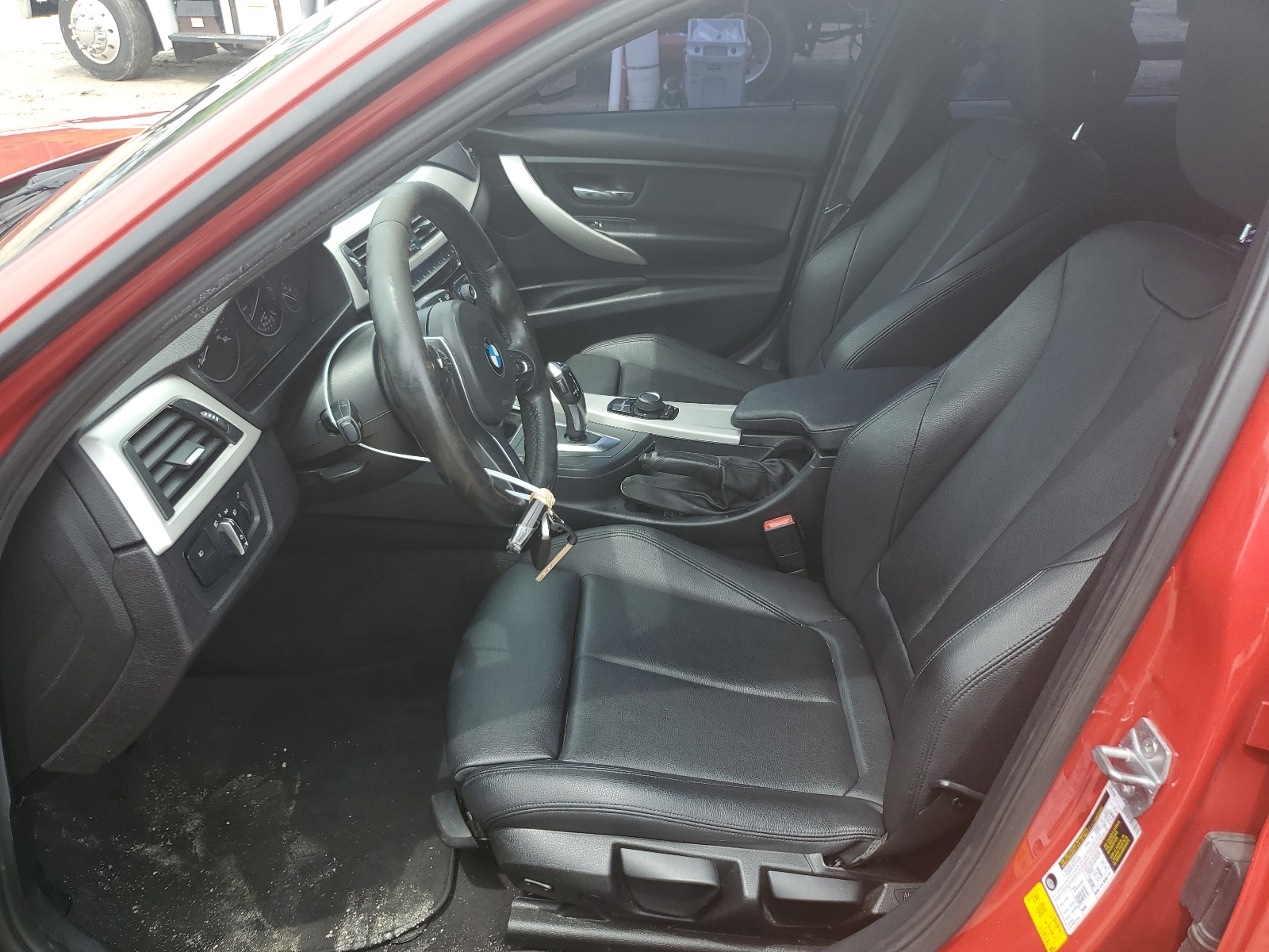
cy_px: 476
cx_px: 634
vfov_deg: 53.1
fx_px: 953
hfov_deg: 67.3
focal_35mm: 26
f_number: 1.5
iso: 50
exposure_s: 1/435
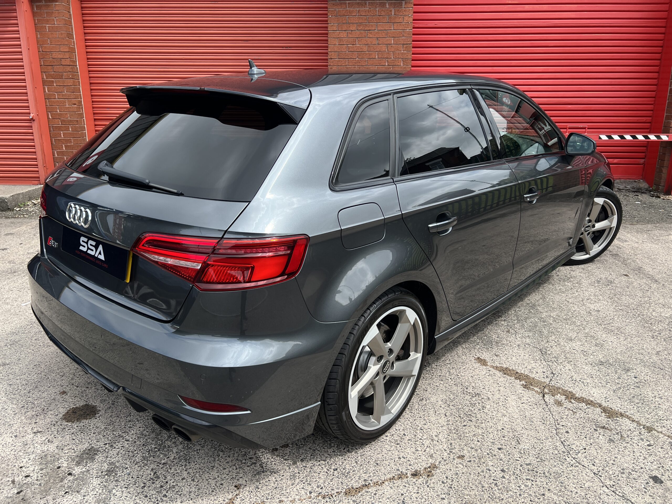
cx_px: 336
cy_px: 252
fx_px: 505
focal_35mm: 26
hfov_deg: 67.3
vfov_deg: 53.1
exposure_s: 1/1488
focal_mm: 5.7
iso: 50
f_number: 1.5
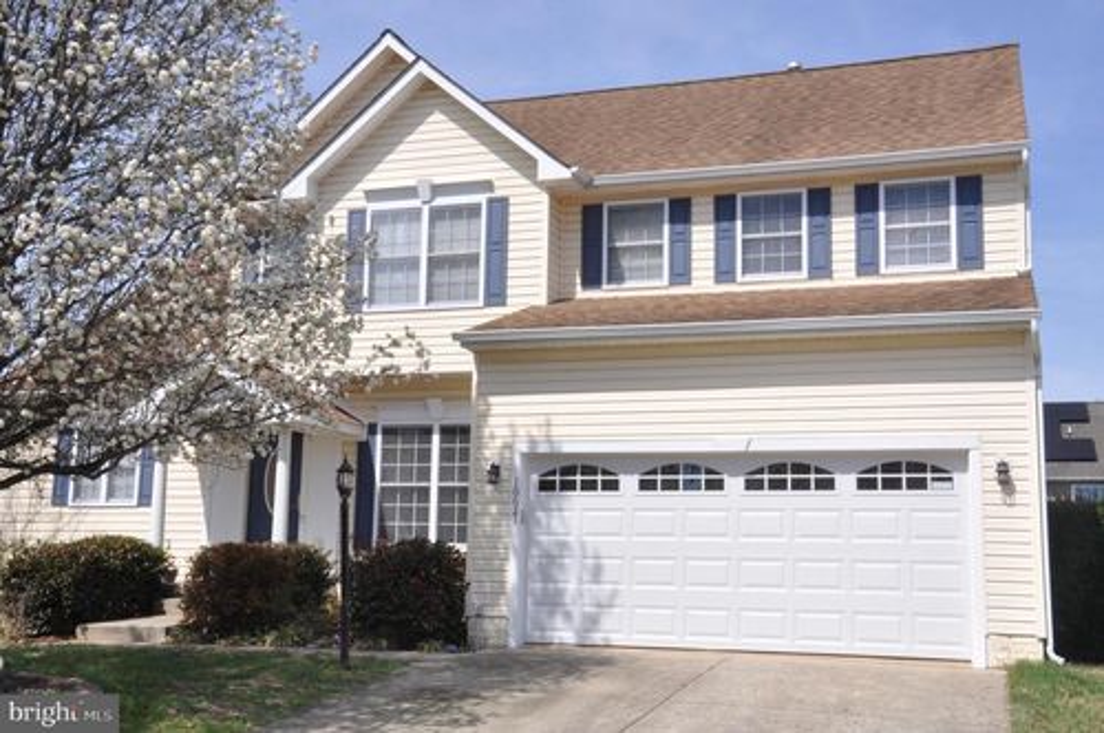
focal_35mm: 42
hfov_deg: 46.5
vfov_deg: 31.8
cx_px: 552
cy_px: 366
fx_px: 1286
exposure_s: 1/60
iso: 200
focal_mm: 28
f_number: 25
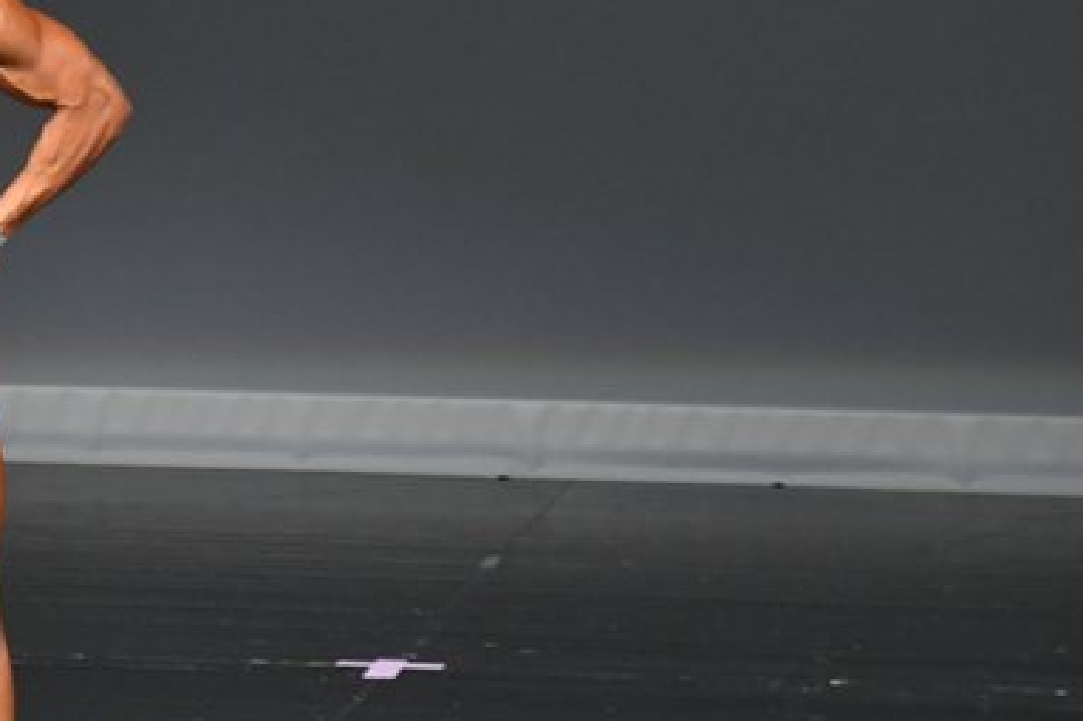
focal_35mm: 698
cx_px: 21
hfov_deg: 3.0
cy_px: 297
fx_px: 20988
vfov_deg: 2.0
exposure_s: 1/400
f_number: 5.6
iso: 4000
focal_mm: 230
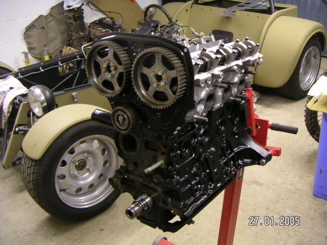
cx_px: 164
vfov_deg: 37.7
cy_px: 122
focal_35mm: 38
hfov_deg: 49.0
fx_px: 359
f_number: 2.8
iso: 100
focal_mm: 5
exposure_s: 1/4
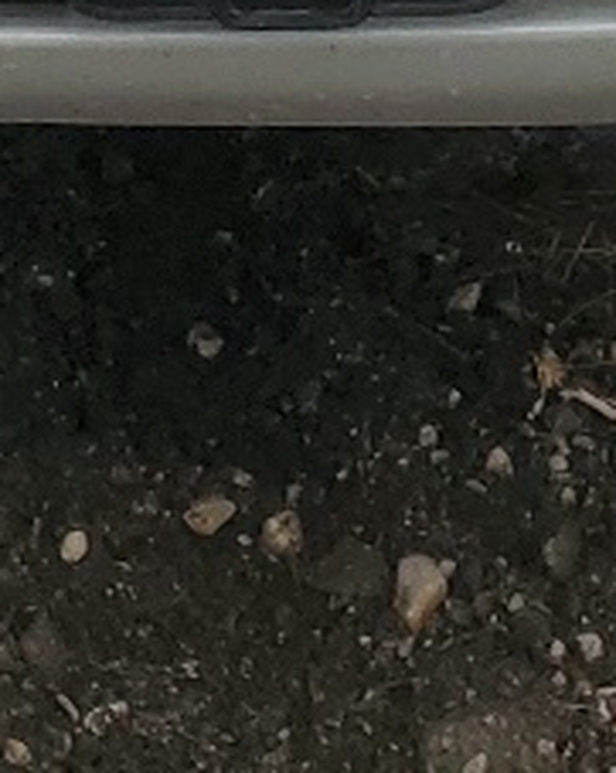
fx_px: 4087
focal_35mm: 179
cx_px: 402
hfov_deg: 8.6
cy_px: -1086
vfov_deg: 9.6
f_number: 1.5
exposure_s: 1/2500
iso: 50
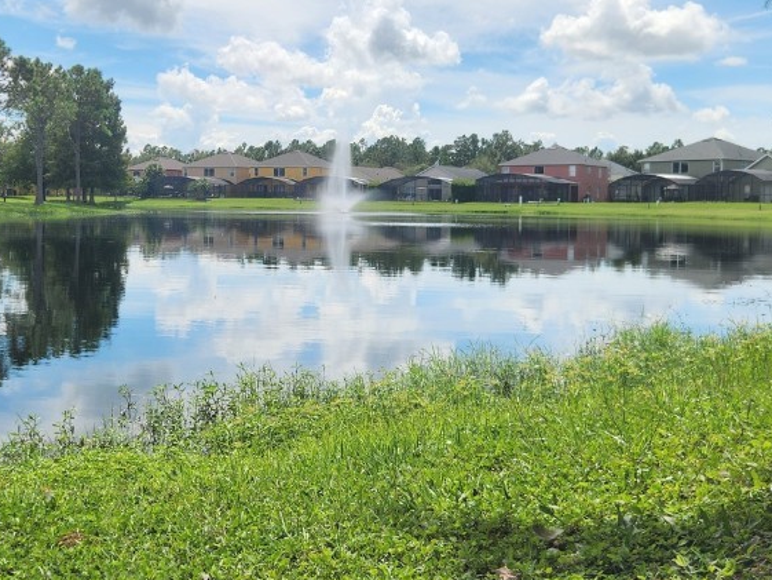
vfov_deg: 34.2
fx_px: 937
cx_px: 293
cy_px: 231
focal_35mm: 42
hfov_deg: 44.4
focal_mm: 5.4
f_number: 1.8
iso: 20
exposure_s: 1/2708
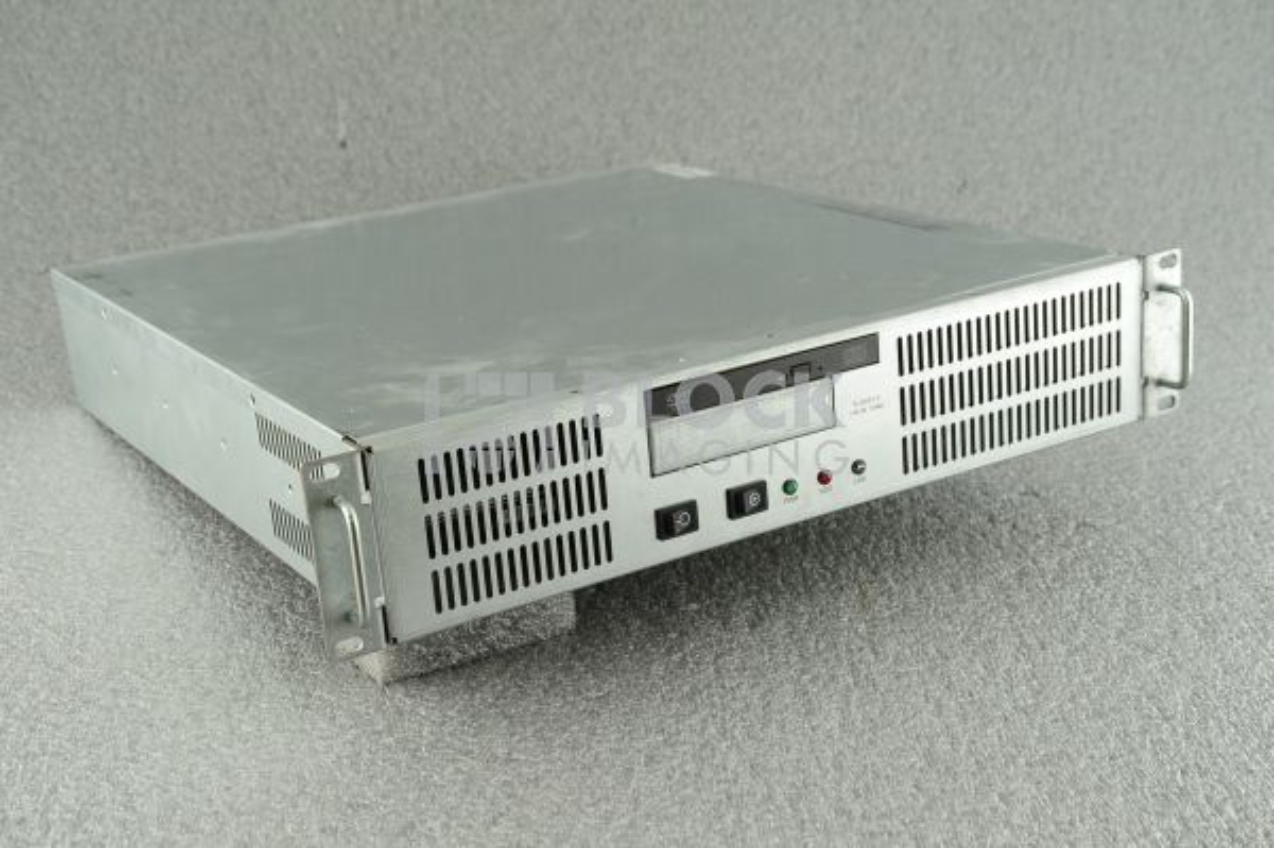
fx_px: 1945
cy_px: 424
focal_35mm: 55
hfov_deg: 36.3
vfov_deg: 24.6
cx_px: 637
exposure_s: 1/125
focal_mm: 55
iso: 1600
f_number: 10
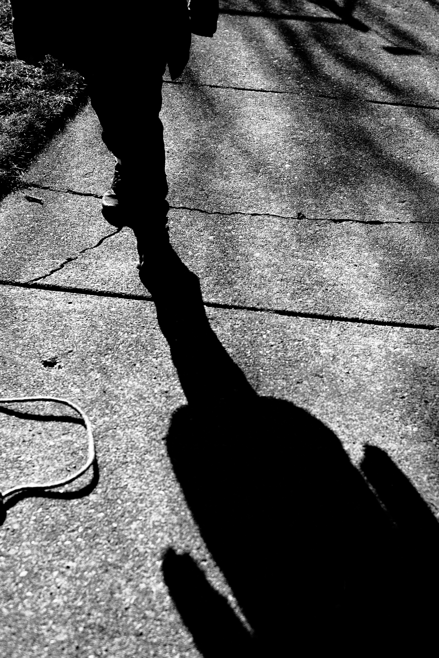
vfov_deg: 37.5
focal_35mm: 53
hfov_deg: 25.5
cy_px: 329
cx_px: 220
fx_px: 969
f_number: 2.8
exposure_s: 1/2200
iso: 250
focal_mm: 35
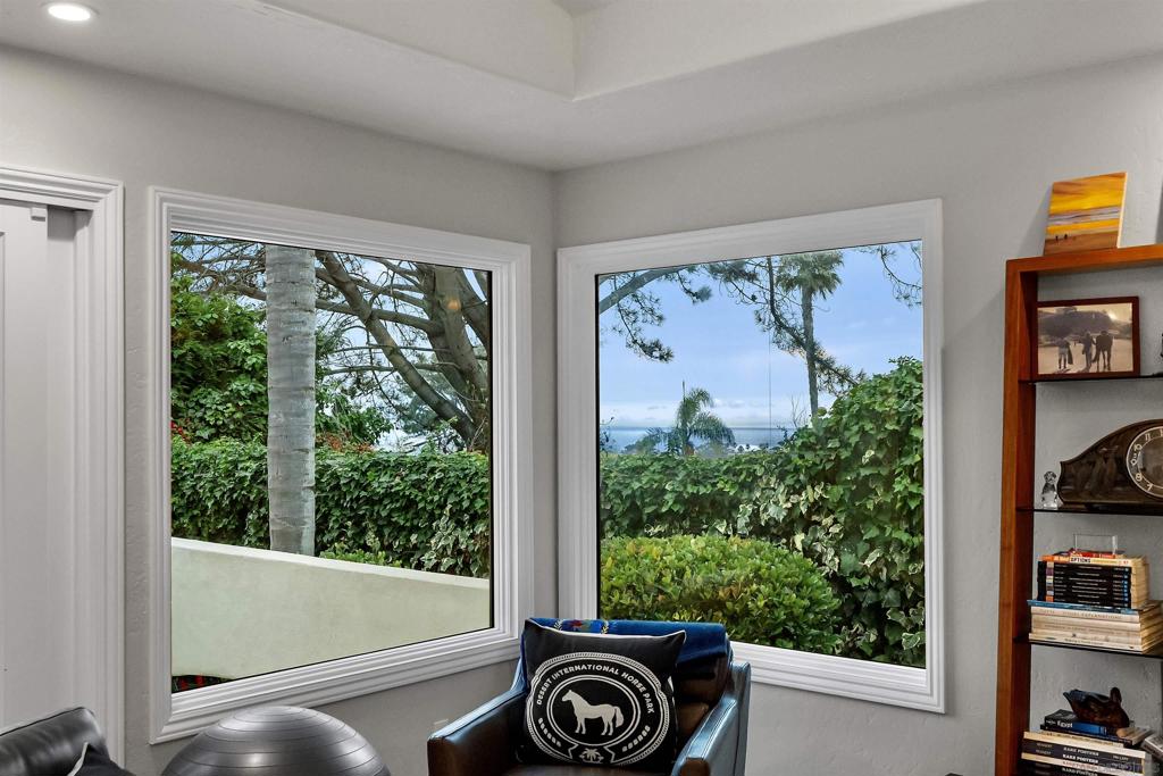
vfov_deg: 37.9
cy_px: 388
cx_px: 582
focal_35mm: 35
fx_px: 1131
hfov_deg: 54.4
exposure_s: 1/40
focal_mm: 35
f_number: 9
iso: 6400
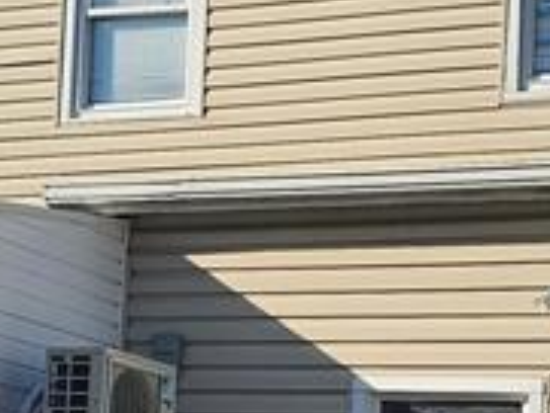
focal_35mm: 130
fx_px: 2067
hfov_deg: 15.1
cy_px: 383
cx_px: 337
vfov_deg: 11.3
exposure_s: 1/1076
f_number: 1.7
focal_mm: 6.3
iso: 10
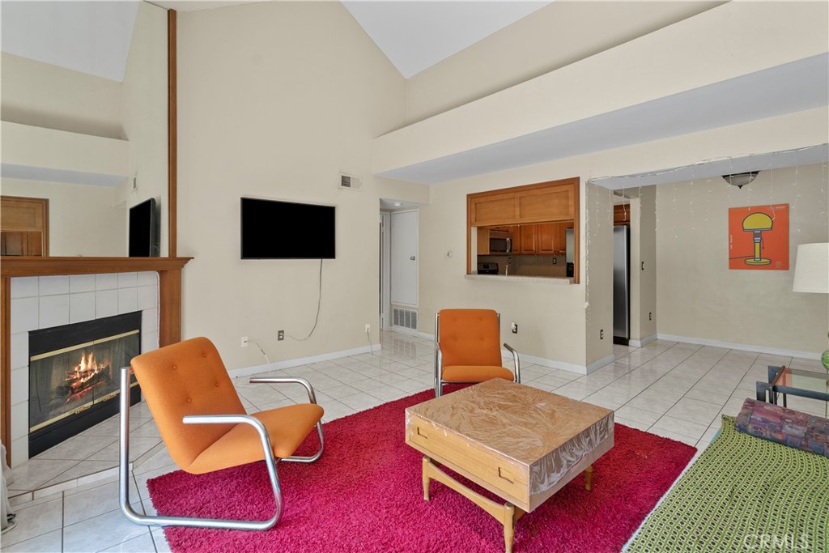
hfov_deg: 96.7
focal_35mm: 16
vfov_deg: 73.8
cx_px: 414
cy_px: 276
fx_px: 368
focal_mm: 16
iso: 250
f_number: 6.3
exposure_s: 1/8
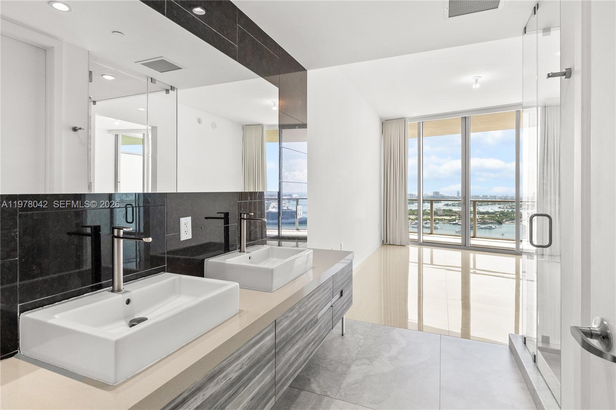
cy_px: 205
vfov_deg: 67.4
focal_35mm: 18
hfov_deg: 90.0
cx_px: 308
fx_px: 308
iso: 400
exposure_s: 1/80
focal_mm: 12
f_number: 8
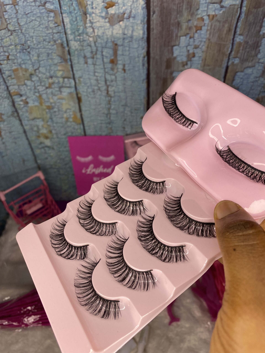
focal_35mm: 26
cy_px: 176
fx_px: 265
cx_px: 132
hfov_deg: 53.1
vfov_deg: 67.3
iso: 125
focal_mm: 4.25
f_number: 1.8
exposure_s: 1/121
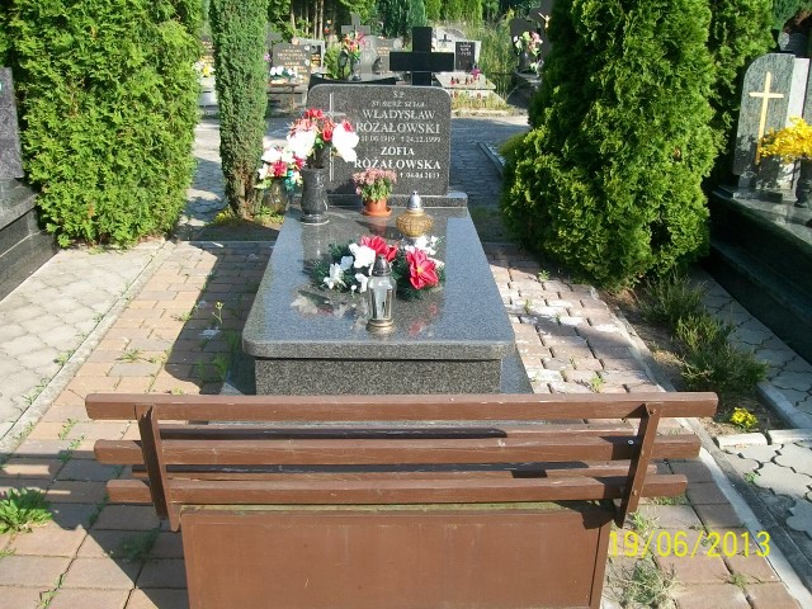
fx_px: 844
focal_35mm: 36
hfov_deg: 51.4
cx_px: 406
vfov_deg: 39.7
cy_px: 304
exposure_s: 1/500
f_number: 2.7
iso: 80
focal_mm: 6
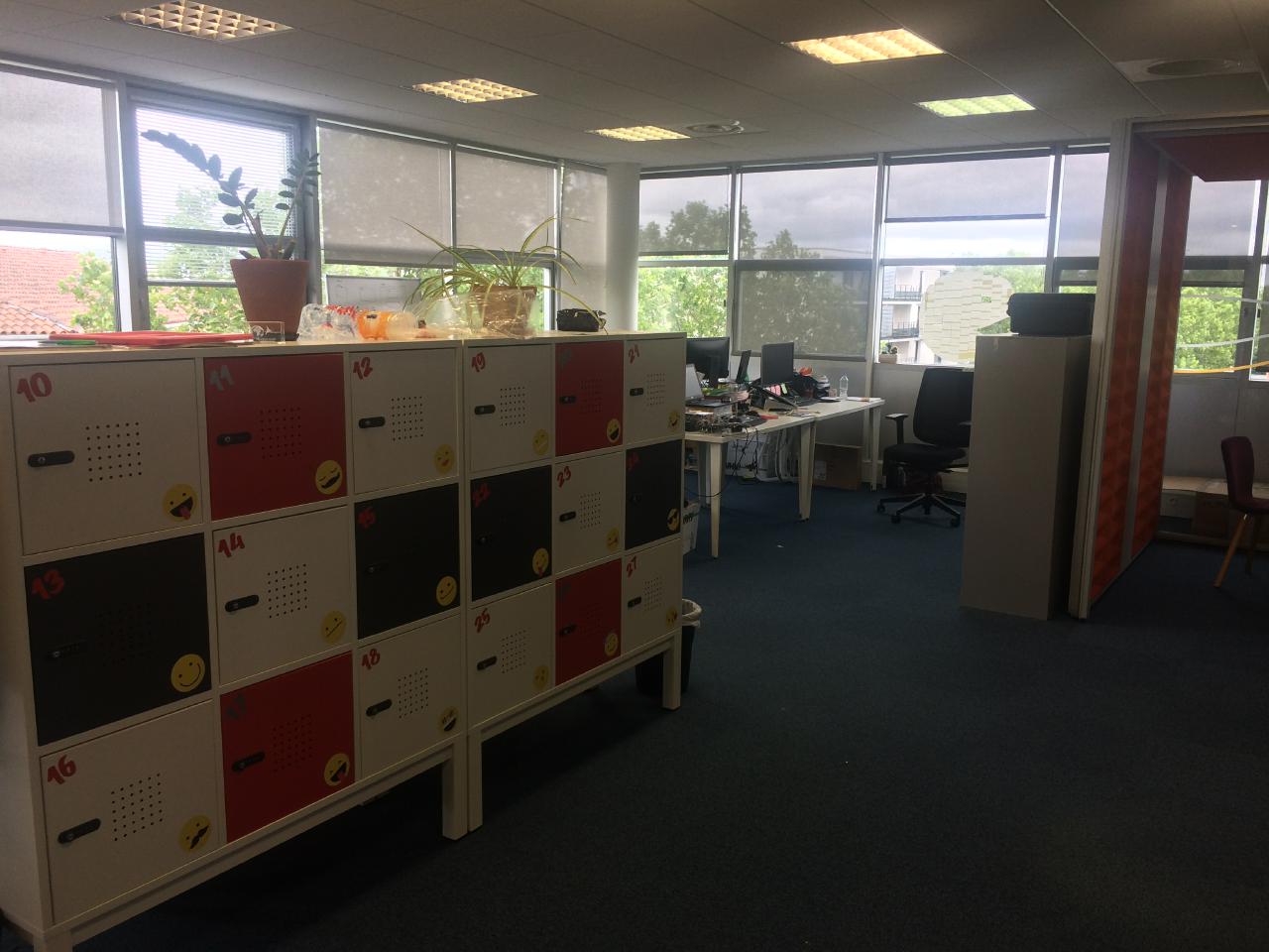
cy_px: 476
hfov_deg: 61.7
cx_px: 634
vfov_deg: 48.2
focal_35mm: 29
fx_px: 1063
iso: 50
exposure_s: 1/100
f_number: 2.2
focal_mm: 4.15
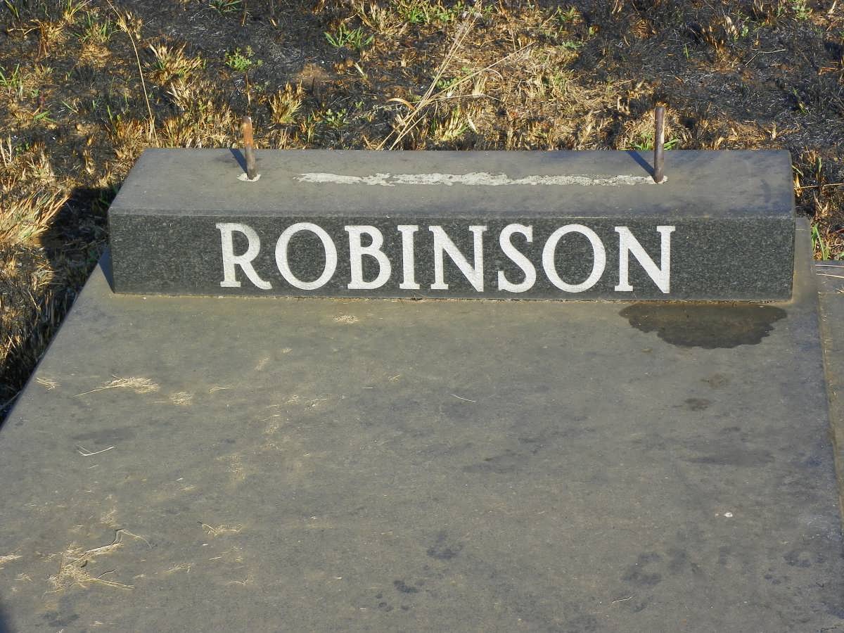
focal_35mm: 97
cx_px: 422
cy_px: 316
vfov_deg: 15.2
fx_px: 2365
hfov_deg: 20.2
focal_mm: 17.3
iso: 64
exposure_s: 1/200
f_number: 4.5
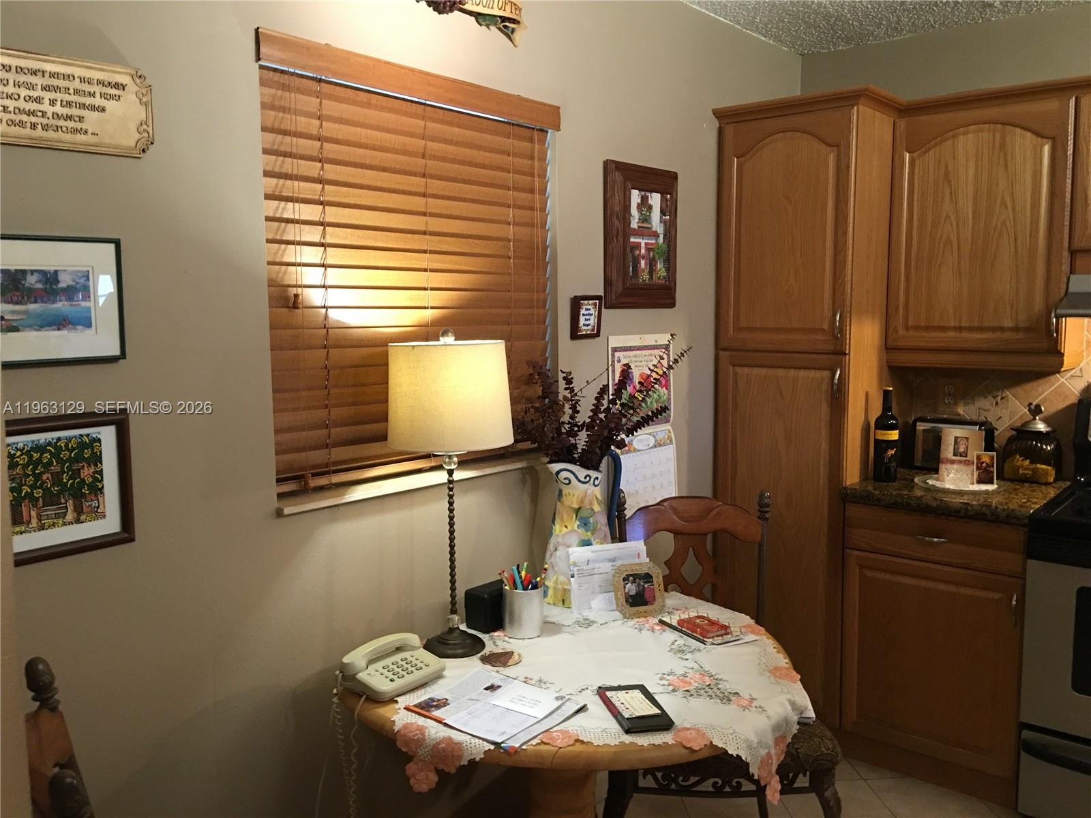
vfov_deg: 48.2
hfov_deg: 61.7
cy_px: 409
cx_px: 546
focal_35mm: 29
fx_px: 914
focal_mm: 4.15
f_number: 2.2
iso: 100
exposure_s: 1/15
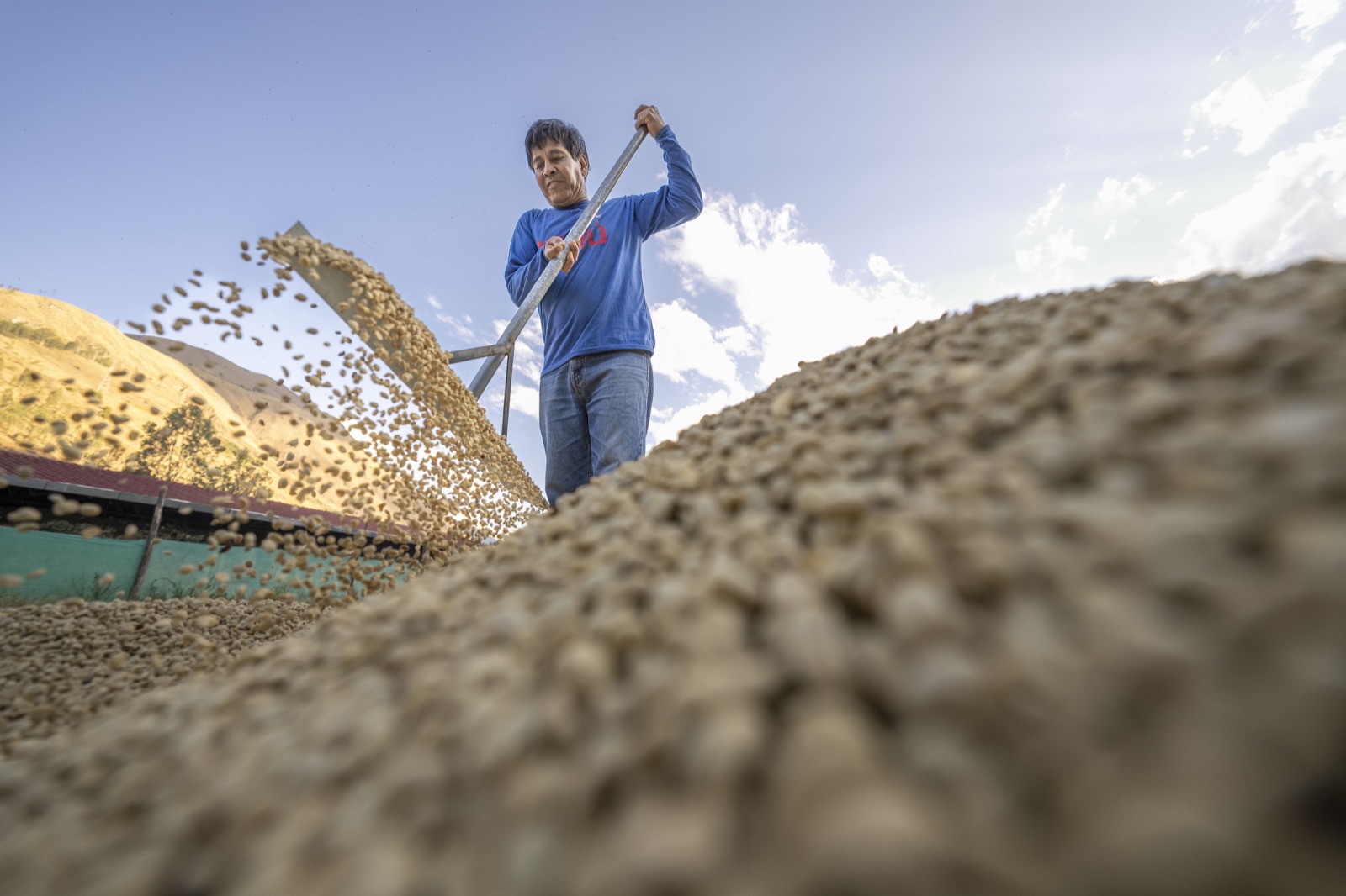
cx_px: 673
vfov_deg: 90.0
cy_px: 448
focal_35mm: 12
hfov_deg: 112.6
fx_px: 449
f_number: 2.8
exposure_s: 1/1000
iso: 400
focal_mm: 12
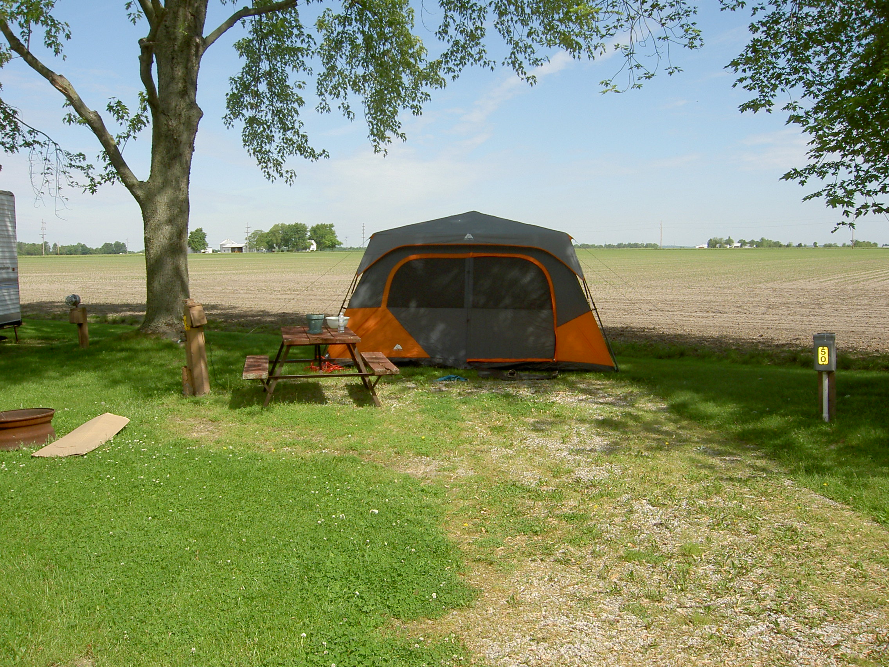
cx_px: 444
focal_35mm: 34
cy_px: 334
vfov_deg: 41.8
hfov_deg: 54.0
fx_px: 873
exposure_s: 1/320
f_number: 4.7
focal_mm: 5.6
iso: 50
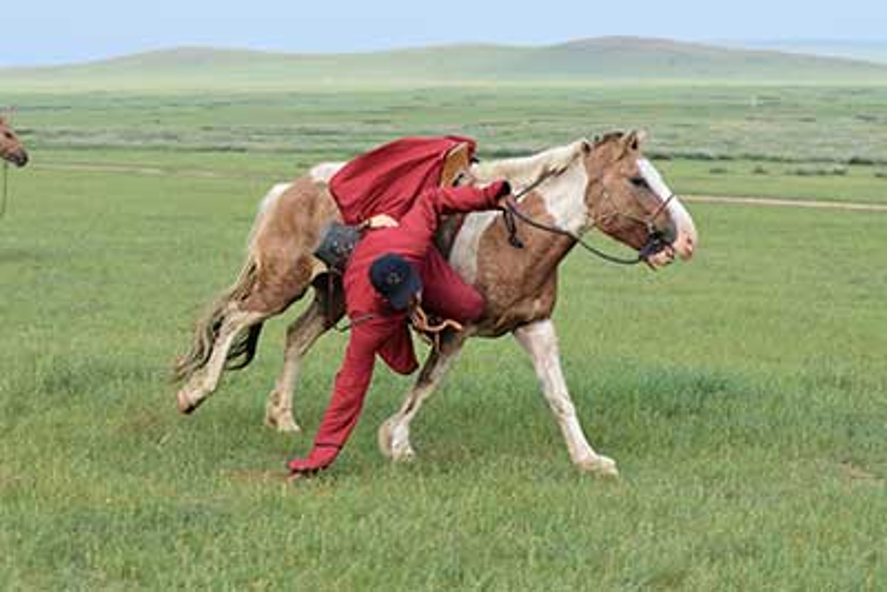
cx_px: 444
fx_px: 2884
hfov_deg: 17.5
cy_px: 296
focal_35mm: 117
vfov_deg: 11.7
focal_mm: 78
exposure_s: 1/1000
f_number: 4
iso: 400
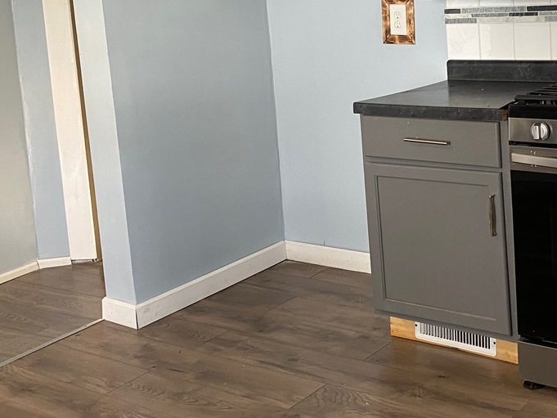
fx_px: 885
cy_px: 92
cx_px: 426
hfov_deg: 34.1
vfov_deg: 26.1
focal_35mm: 55
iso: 125
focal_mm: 4.25
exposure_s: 1/60
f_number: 1.8
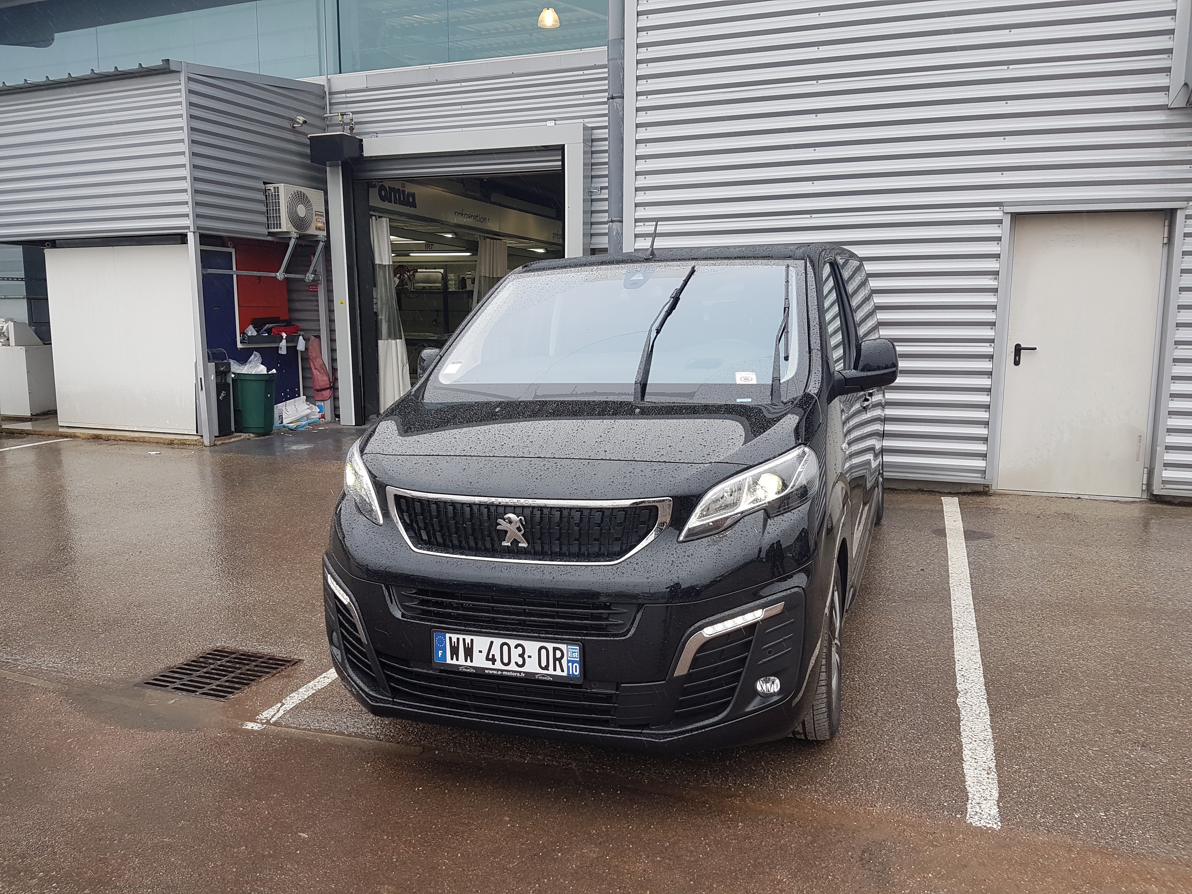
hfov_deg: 67.3
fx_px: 895
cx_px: 596
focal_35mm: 26
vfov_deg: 53.1
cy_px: 447
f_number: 1.7
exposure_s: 1/211
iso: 40
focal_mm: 4.2
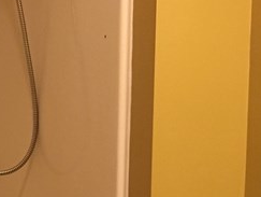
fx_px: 921
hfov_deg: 16.1
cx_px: 108
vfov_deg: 11.8
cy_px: 258
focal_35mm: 122
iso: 200
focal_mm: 4.15
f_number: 2.2
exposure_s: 1/30
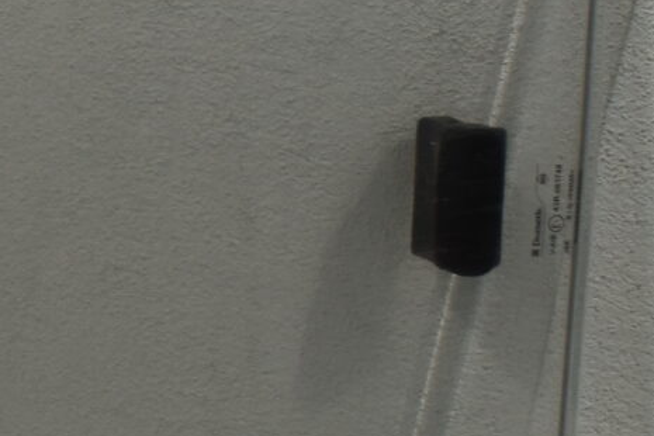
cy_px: 126
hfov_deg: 9.5
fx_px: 3597
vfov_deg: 6.9
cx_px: -754
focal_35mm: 198
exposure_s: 1/125
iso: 320
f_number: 5.6
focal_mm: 24
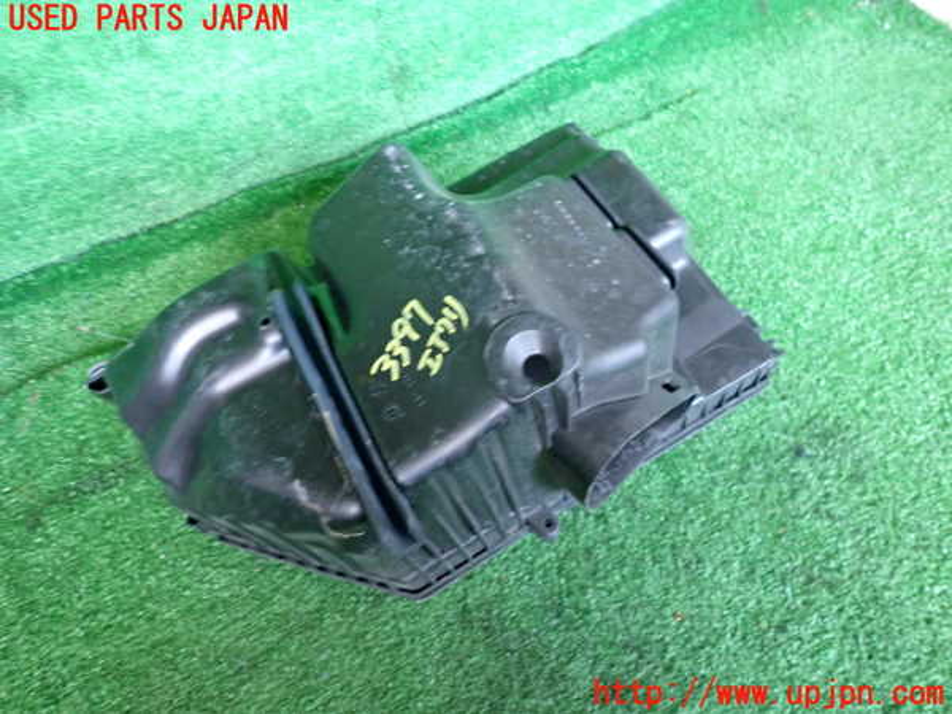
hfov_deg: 69.4
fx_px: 688
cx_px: 476
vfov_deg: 54.9
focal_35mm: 25
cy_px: 357
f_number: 2
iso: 500
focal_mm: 4.5
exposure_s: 1/30
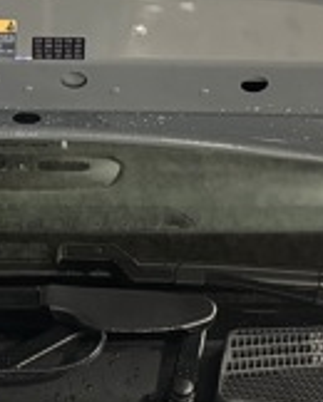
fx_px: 1491
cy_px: 710
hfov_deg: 12.2
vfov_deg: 13.8
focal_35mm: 125
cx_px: 0
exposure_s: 1/34
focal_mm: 5.96
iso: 640
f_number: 1.6
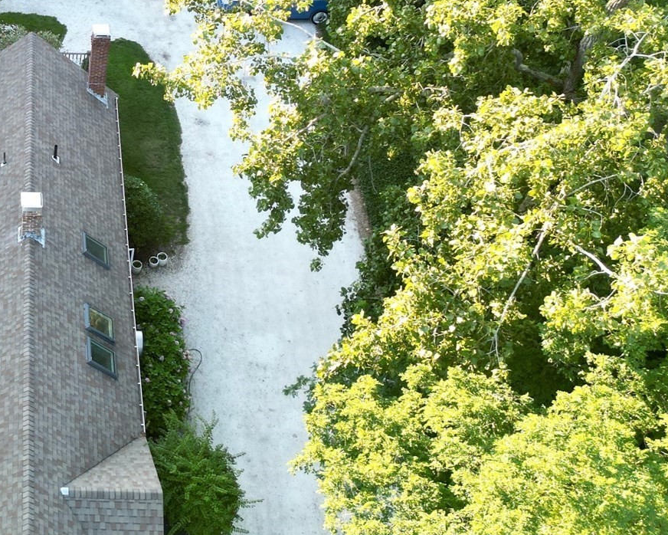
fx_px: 1088
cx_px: -19
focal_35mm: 55
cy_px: 149
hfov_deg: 31.3
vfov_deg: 27.3
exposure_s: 1/250
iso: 140
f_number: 1.7
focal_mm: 6.72
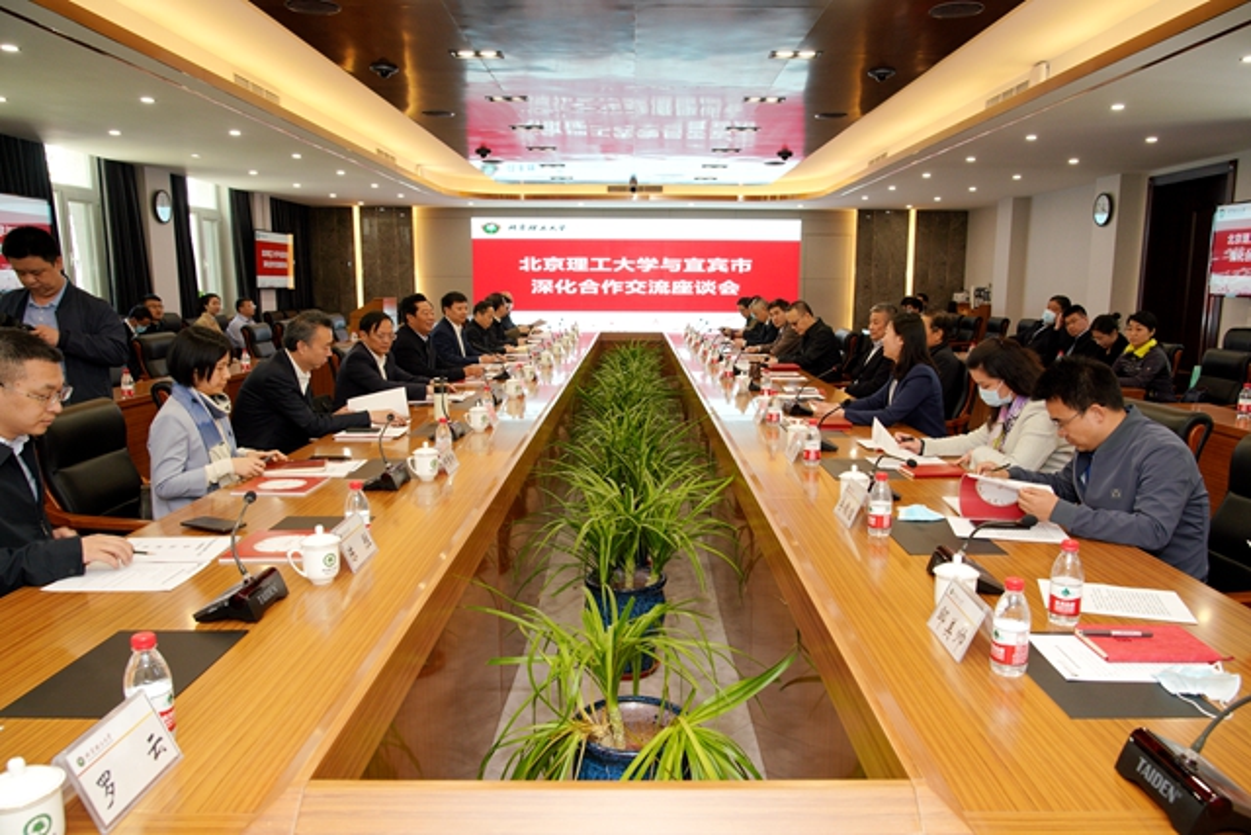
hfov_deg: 73.7
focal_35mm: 24
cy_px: 418
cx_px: 626
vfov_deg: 53.2
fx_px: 834
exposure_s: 1/60
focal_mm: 24
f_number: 5.6
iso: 1250
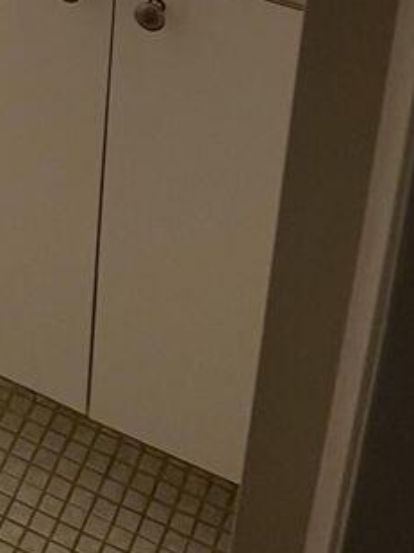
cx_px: -205
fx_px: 1373
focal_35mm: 86
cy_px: -312
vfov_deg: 19.4
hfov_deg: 15.8
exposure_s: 1/60
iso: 80
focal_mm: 5.1
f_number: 1.6
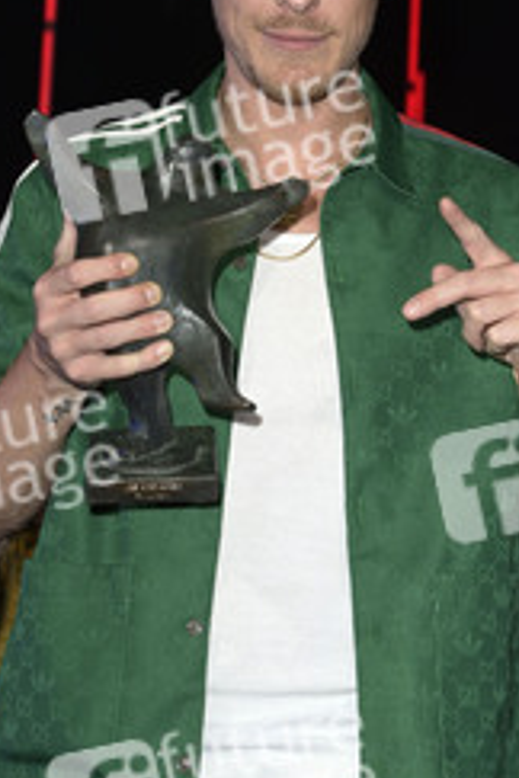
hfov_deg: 12.8
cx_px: 304
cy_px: 307
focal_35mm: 107
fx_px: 2314
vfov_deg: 19.1
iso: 800
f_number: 5.6
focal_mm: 65
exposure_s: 1/160
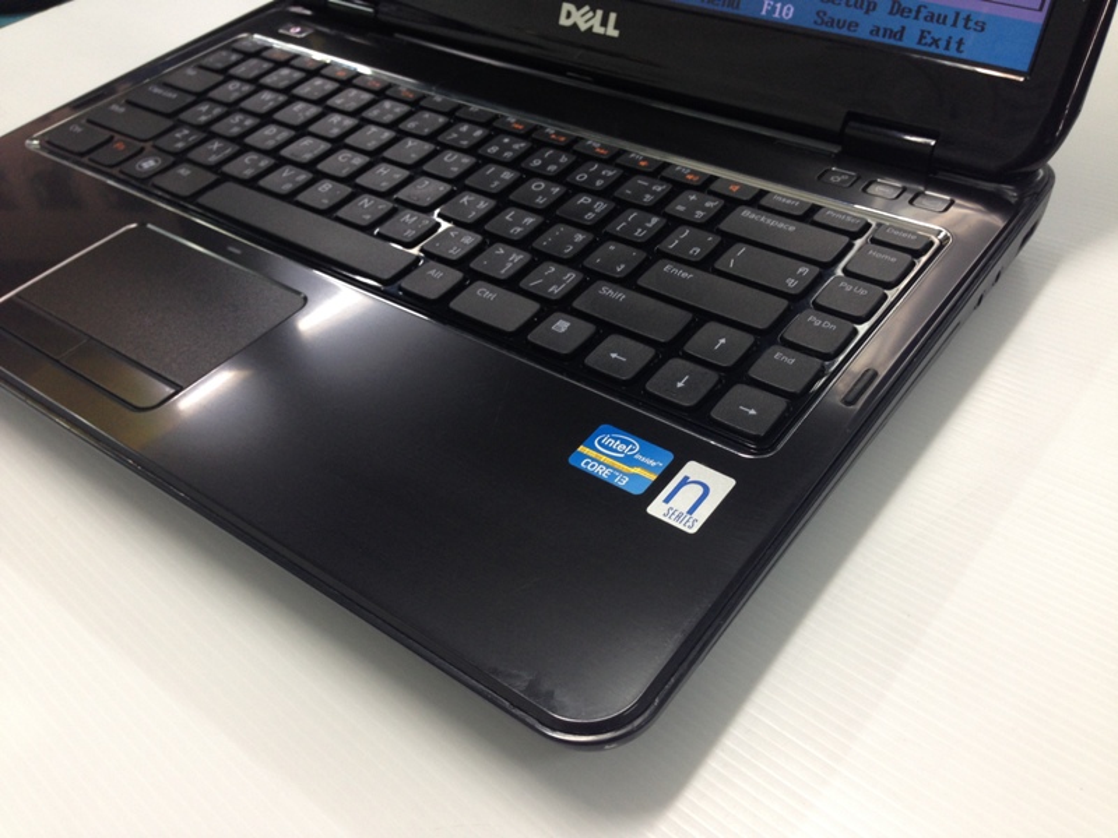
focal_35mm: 33
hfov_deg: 55.4
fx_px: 1066
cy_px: 419
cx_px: 559
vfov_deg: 42.9
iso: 80
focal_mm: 4.12
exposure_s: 1/20
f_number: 2.4
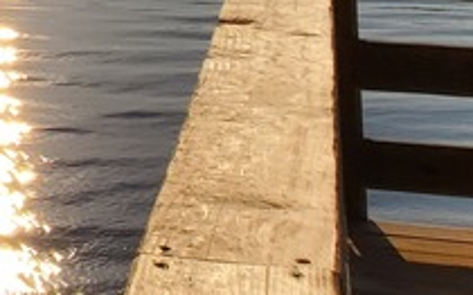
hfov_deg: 12.9
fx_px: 1765
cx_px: -535
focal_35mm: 137
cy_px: -367
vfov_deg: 8.8
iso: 50
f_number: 2.4
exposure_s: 1/8472
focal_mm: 4.3
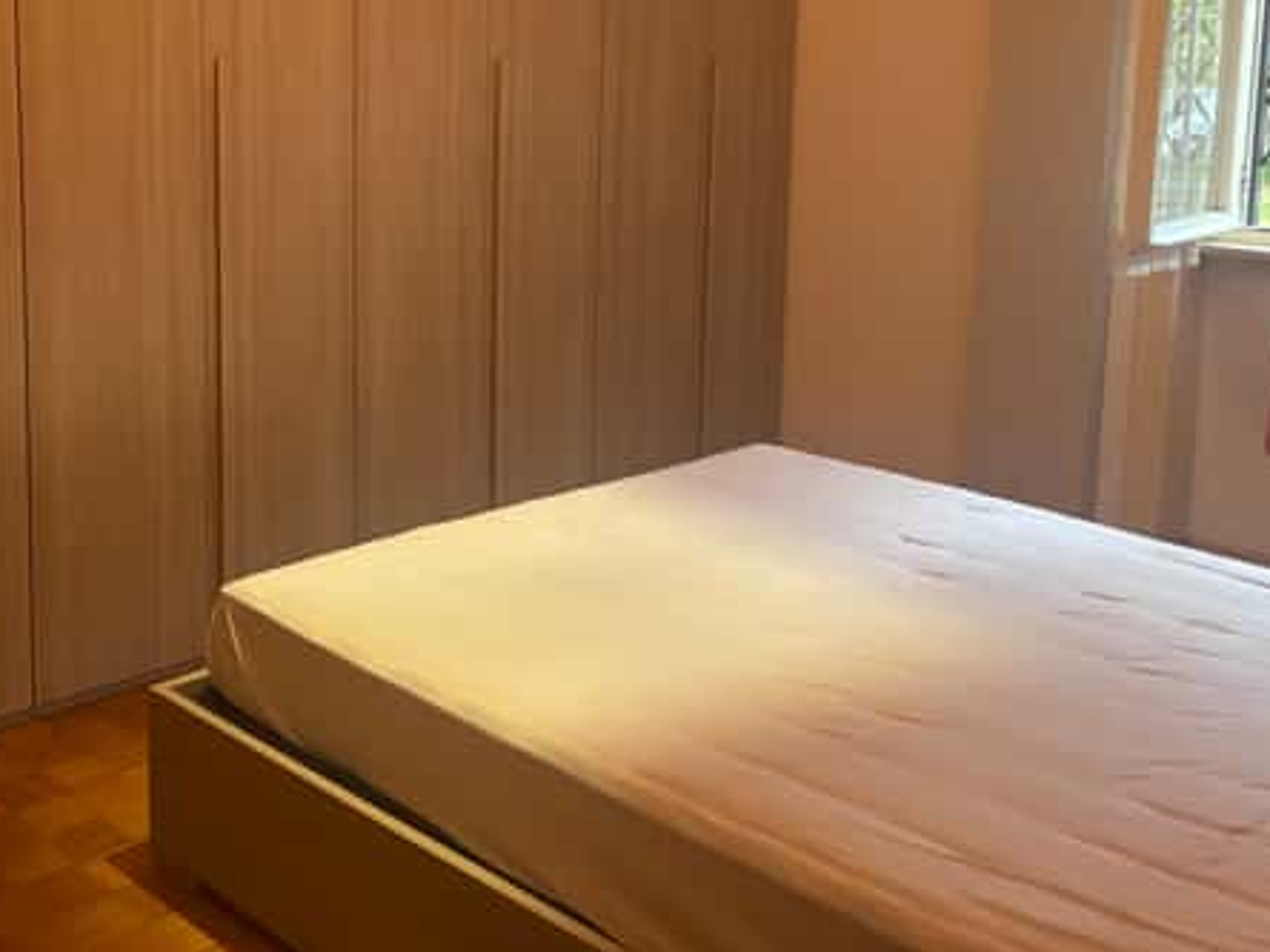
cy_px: 244
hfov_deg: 44.3
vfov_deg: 34.4
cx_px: 320
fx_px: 1504
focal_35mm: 41
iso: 400
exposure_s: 1/50
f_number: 1.6
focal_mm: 5.96
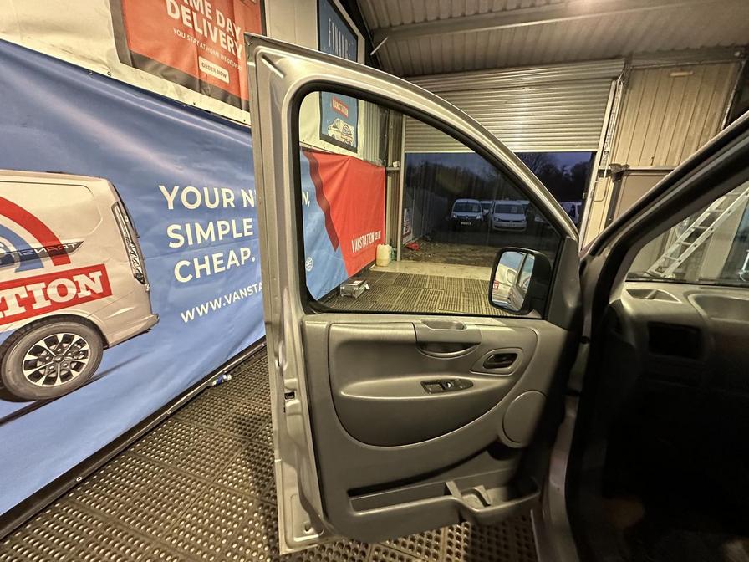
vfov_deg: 85.7
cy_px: 281
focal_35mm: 14
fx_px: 303
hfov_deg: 102.1
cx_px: 374
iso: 640
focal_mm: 2.22
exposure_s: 1/50
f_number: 2.2
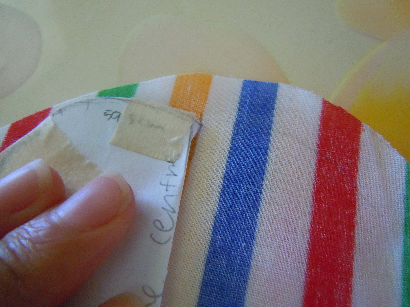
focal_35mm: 30
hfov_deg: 60.0
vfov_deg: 46.8
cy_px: 154
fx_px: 355
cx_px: 205
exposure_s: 1/40
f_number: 3.5
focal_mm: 5.4
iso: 800
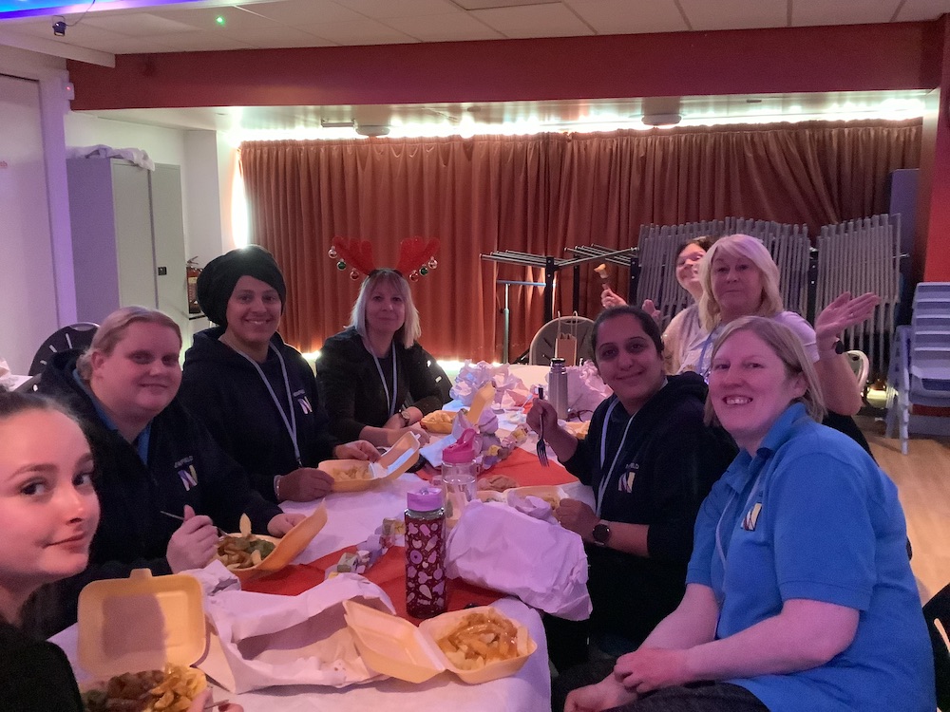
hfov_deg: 58.4
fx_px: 851
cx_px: 475
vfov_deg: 45.4
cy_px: 356
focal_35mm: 31
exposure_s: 1/17
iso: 800
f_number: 2.4
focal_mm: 3.3
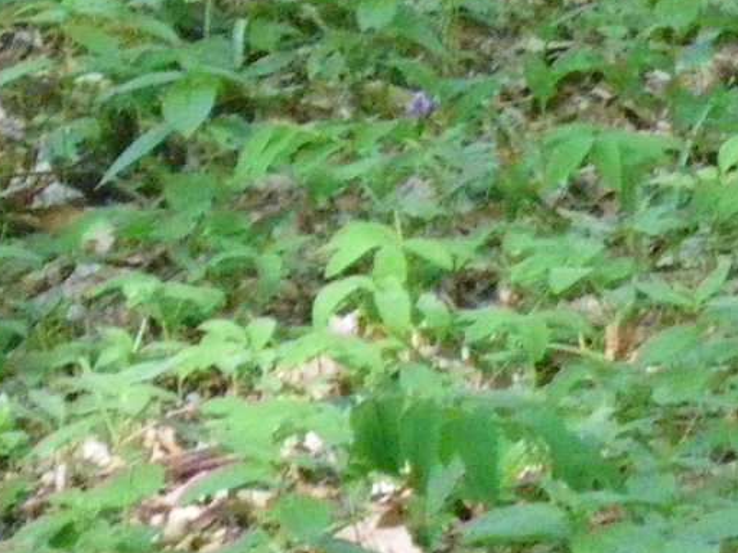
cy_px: -604
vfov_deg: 3.1
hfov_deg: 4.2
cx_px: 280
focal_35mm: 477
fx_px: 10167
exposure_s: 1/80
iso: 800
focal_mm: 16.7
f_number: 5
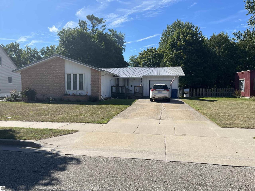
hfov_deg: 67.3
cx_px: 128
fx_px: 192
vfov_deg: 53.1
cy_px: 96
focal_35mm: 26
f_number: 1.6
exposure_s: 1/3623
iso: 50
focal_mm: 5.1
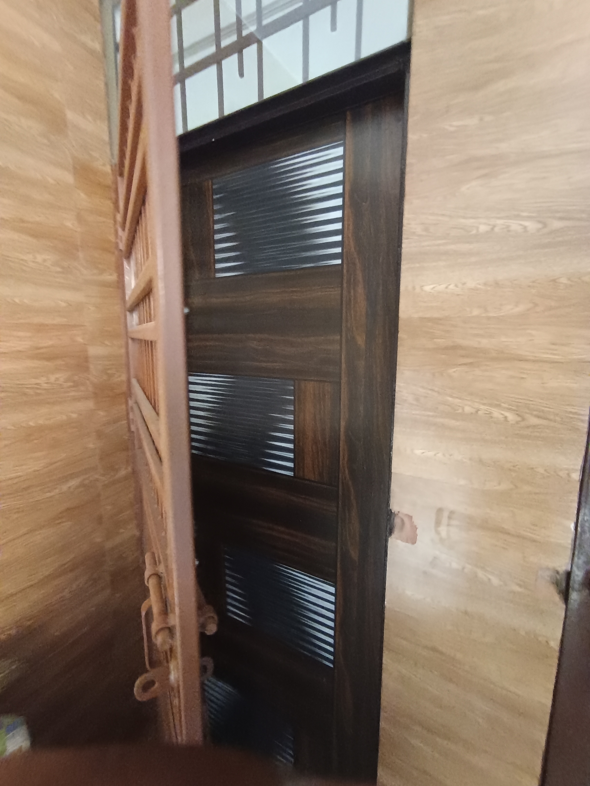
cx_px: 295
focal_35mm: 16
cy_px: 393
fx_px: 364
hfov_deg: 78.1
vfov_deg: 94.5
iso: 1538
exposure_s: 1/14.3
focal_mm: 1.65
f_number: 2.2
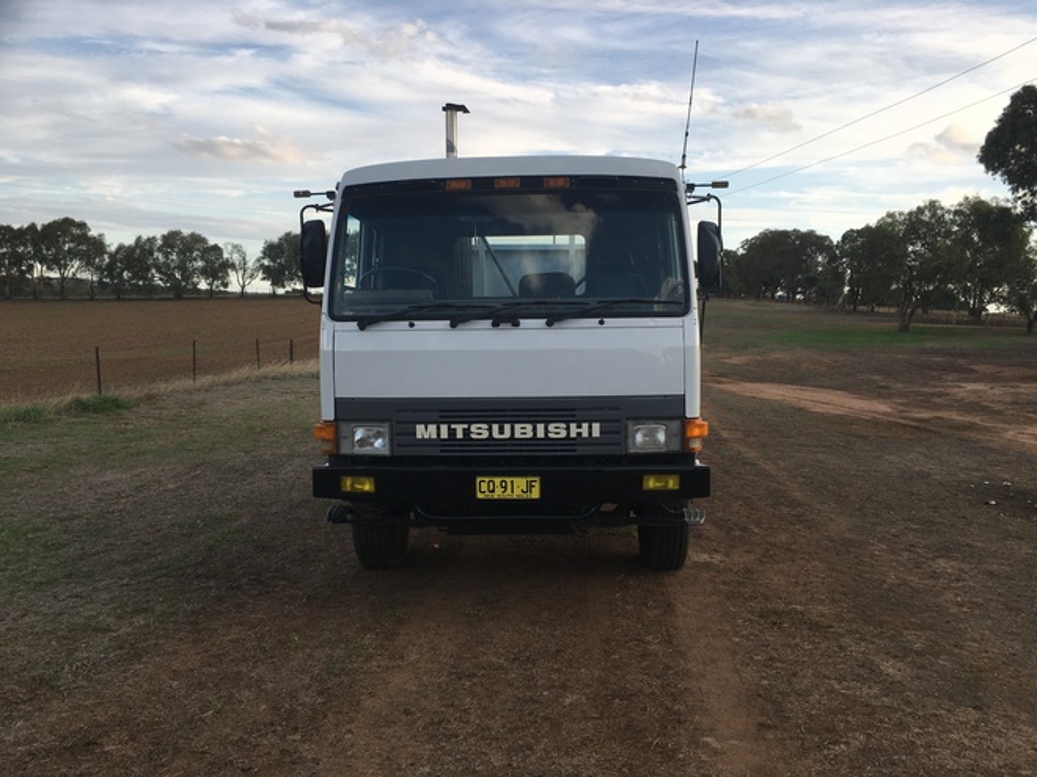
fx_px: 869
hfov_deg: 61.7
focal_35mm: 29
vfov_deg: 48.2
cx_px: 518
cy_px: 388
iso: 25
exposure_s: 1/610
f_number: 2.2
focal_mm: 4.15
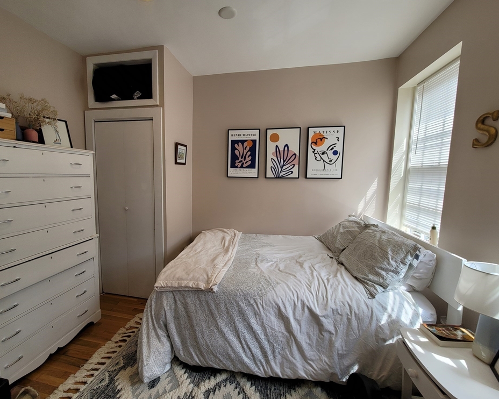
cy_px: 199
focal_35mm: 14
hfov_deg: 100.4
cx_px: 226
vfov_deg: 88.0
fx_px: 207
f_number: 2.2
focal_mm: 2.2
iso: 64
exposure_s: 1/151
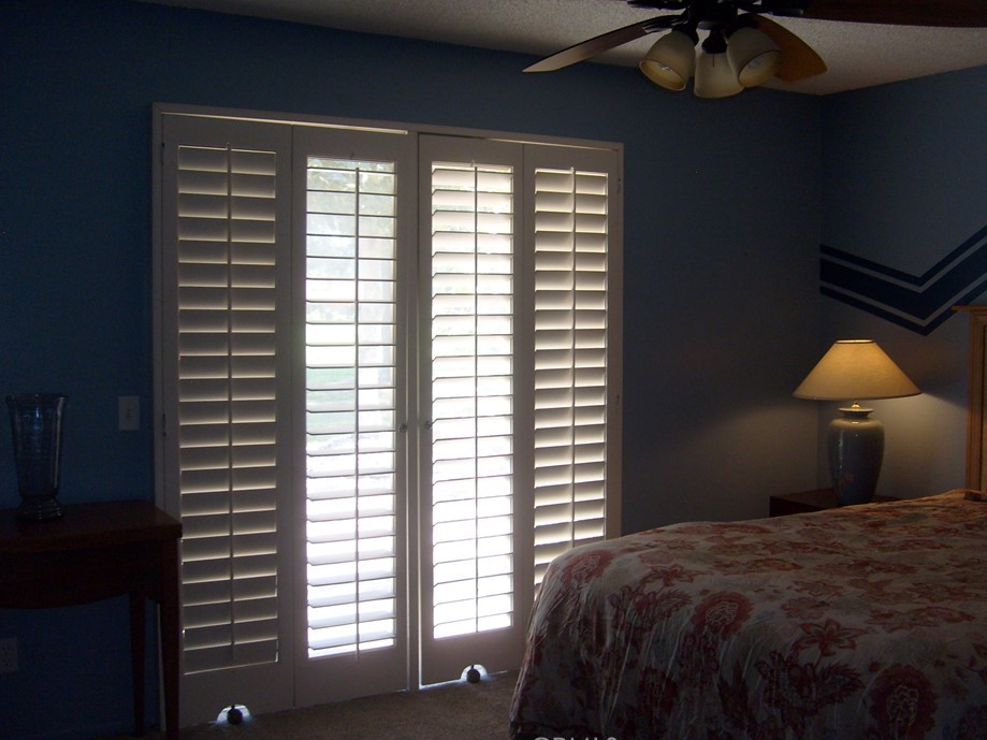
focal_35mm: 39
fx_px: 1112
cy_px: 350
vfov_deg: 36.8
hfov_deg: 47.8
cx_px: 541
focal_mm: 5.8
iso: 100
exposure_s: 1/45
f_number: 2.8
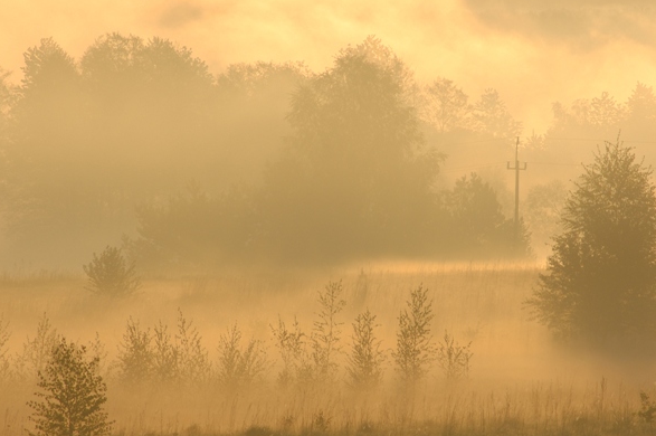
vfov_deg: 3.4
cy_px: 234
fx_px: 7445
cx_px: 370
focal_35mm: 409
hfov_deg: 5.0
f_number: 10
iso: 200
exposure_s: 1/500
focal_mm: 200
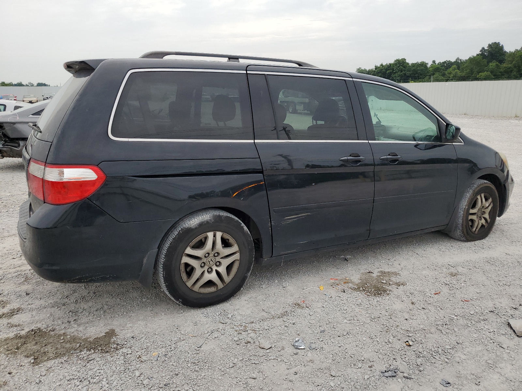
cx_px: 261
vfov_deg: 53.1
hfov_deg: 67.3
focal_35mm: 26
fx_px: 392
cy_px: 196
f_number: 1.5
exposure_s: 1/1667
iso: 50
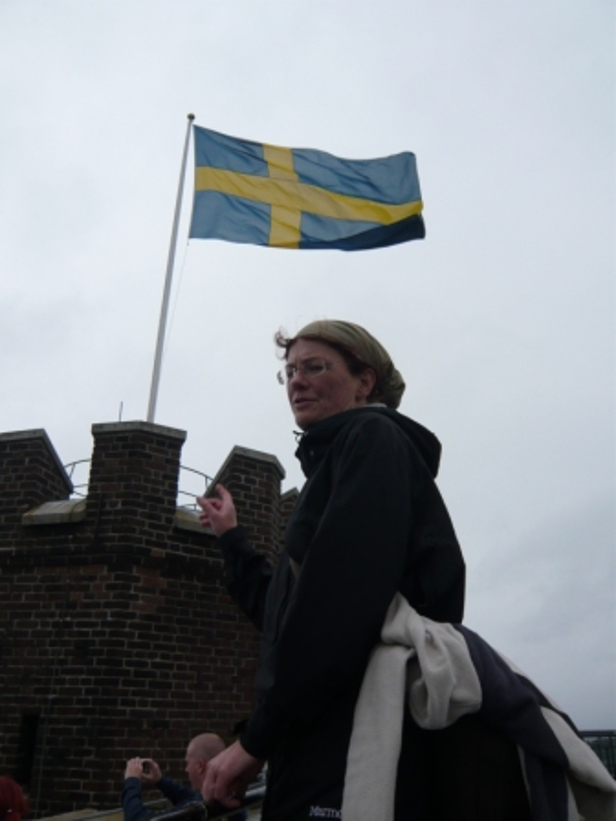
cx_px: 308
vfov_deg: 63.4
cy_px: 410
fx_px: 664
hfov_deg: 49.7
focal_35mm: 28
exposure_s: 1/200
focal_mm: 4.6
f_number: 8
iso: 100
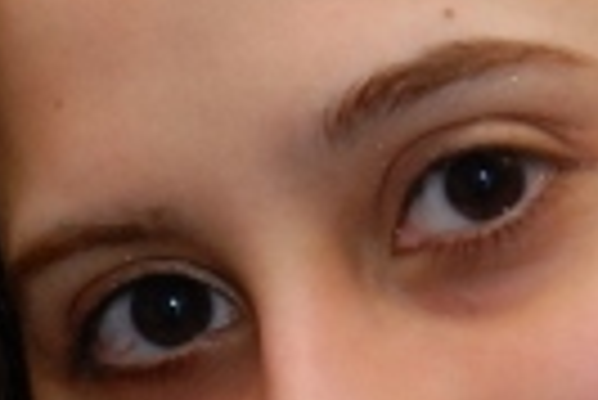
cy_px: 319
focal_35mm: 448
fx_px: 7450
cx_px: 553
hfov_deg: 4.6
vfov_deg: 3.1
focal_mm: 62
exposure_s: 1/60
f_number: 6.3
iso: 640
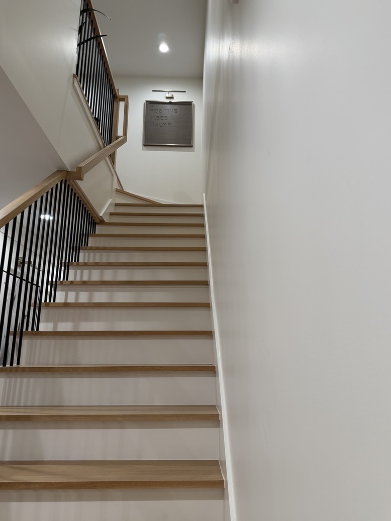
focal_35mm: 25
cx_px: 200
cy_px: 260
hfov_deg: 54.9
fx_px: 376
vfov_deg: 69.4
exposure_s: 1/120
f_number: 1.78
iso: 200
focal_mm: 6.76
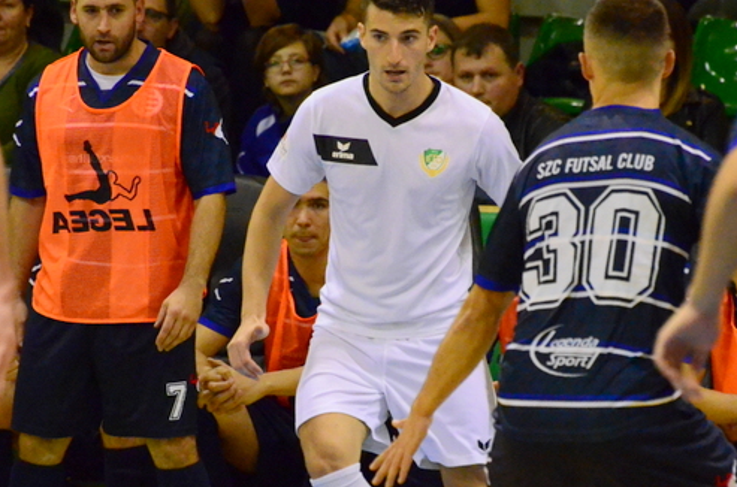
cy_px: 254
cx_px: 434
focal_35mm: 536
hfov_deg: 3.9
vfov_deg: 2.6
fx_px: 10945
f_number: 5.6
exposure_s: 1/500
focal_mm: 220
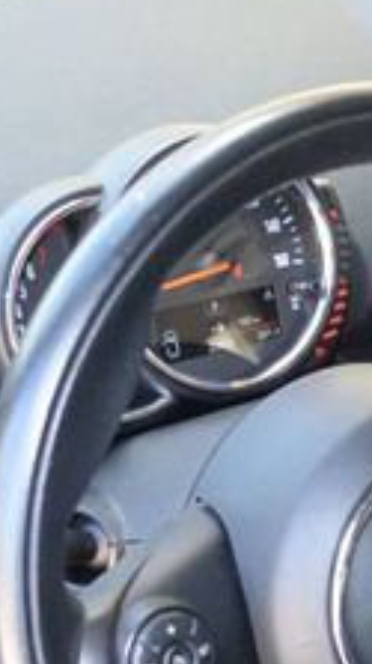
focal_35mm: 81
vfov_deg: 25.9
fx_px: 1424
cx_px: 482
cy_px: 497
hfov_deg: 14.3
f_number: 3.5
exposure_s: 1/60
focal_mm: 18
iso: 500
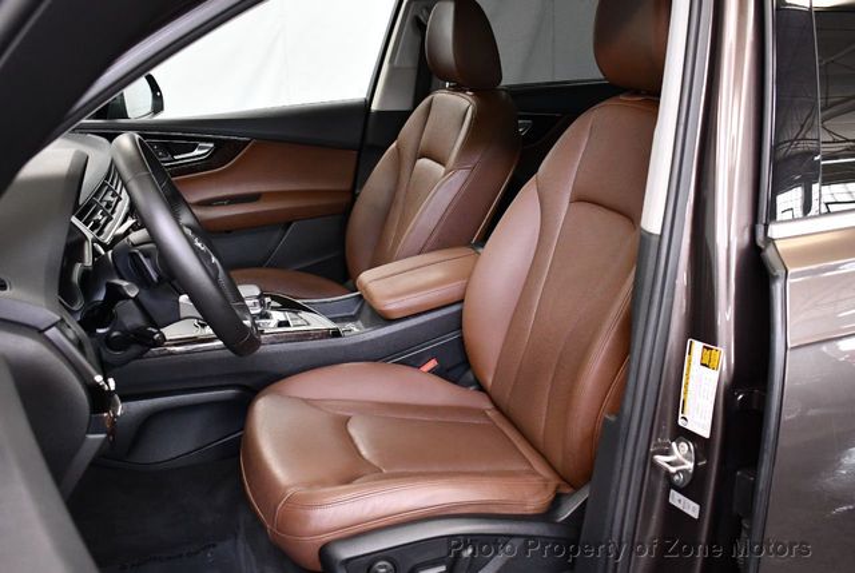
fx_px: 856
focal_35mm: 36
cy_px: 286
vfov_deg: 37.0
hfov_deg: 53.1
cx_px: 428
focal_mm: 18
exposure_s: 1/125
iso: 1800
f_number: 3.5
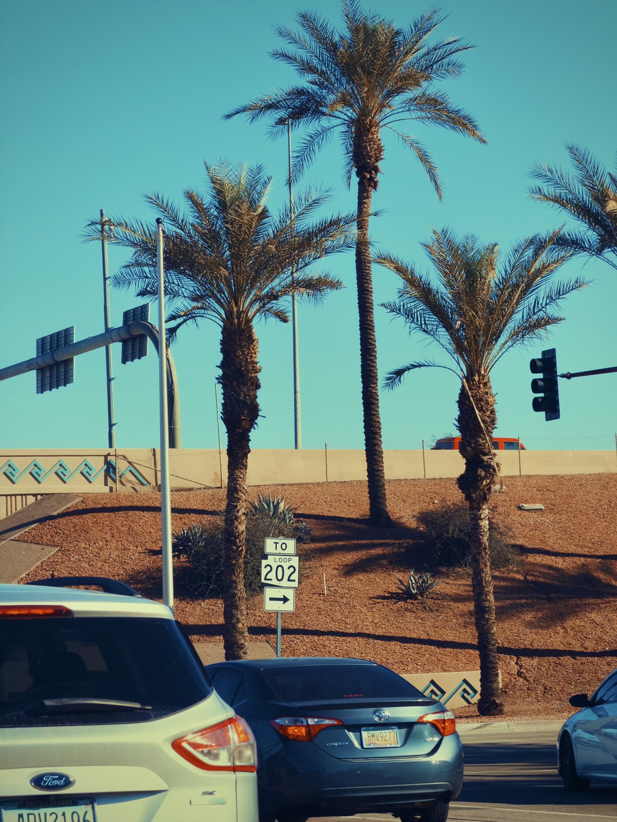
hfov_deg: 14.8
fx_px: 2377
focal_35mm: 100
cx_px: 308
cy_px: 411
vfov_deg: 19.6
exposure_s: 1/638
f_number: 2.8
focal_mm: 16.89
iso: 40
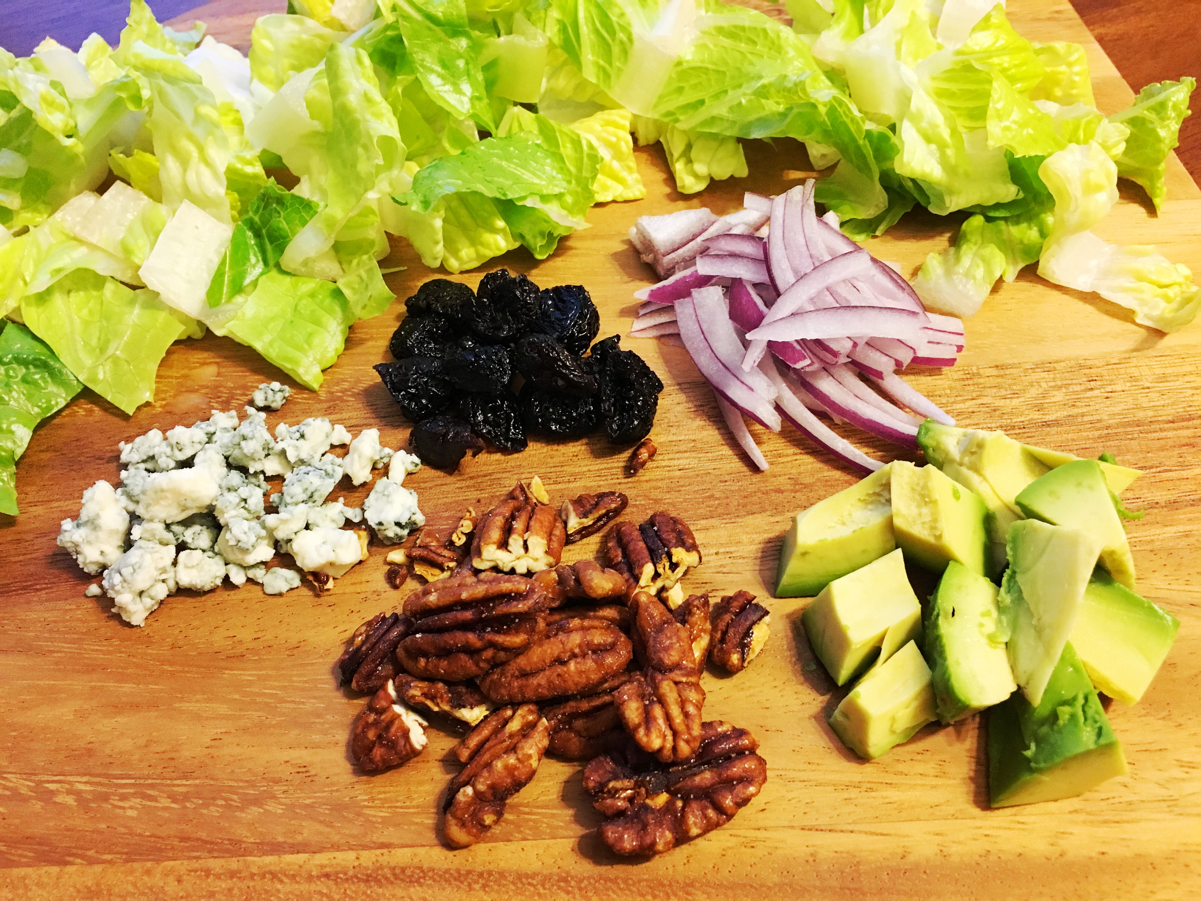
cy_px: 450
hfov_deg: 61.7
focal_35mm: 29
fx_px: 1006
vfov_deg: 48.2
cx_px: 600
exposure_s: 1/30
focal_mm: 4.15
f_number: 2.2
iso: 160
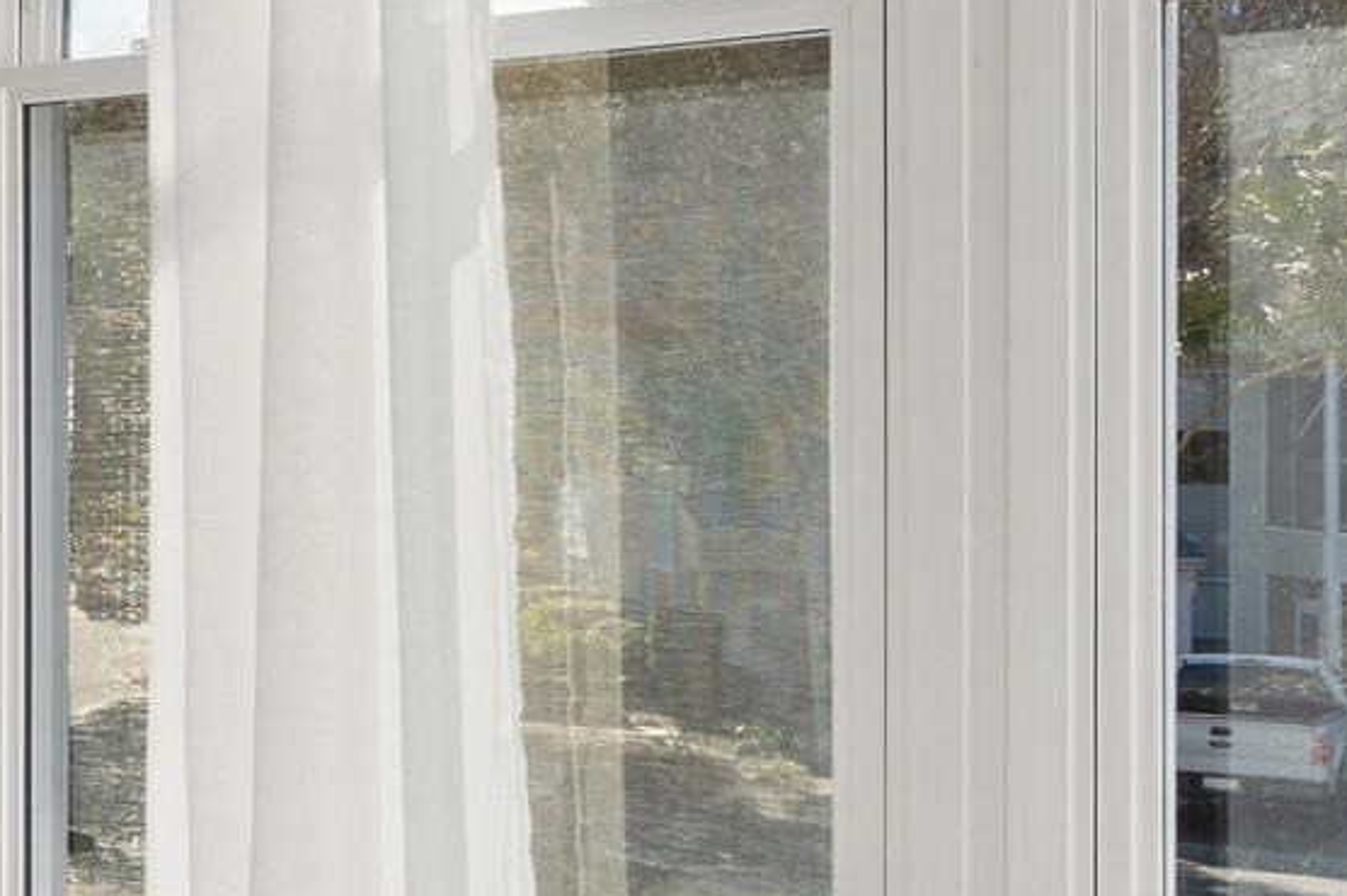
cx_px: -940
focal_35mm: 72
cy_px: 420
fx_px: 2692
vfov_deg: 18.9
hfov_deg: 21.1
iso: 640
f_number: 8
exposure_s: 1/60
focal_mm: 16
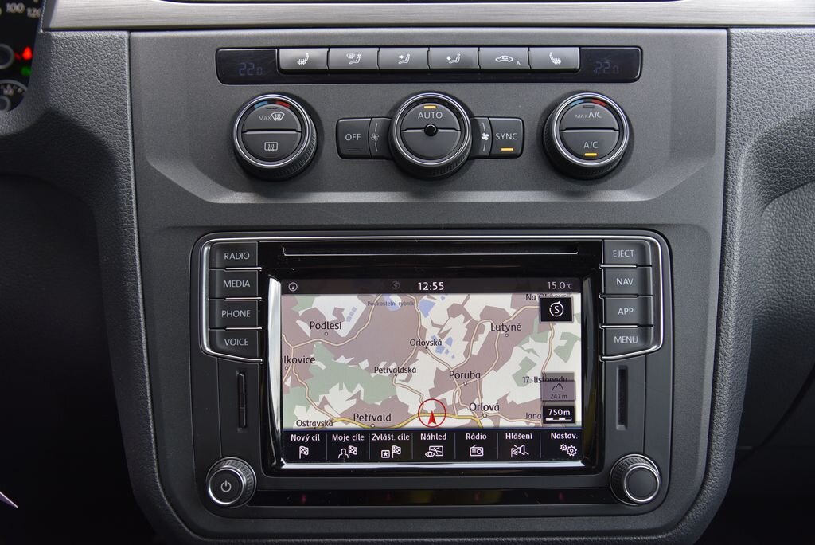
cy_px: 272
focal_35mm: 35
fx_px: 793
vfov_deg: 37.9
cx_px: 408
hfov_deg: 54.4
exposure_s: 1/80
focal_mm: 35
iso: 500
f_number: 4.5
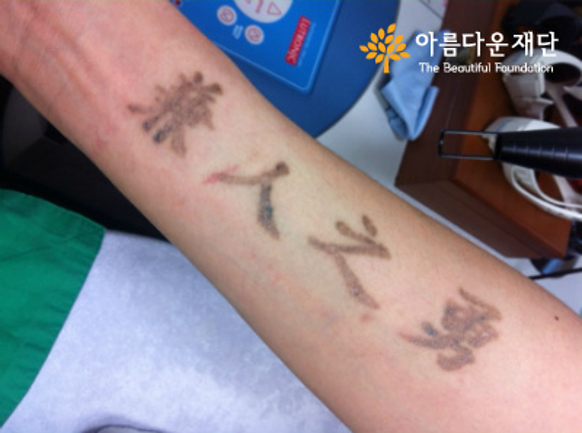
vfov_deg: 40.5
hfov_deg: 52.7
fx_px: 587
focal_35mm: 35
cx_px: 291
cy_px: 216
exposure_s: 1/30
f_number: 2.8
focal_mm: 3.85
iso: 80
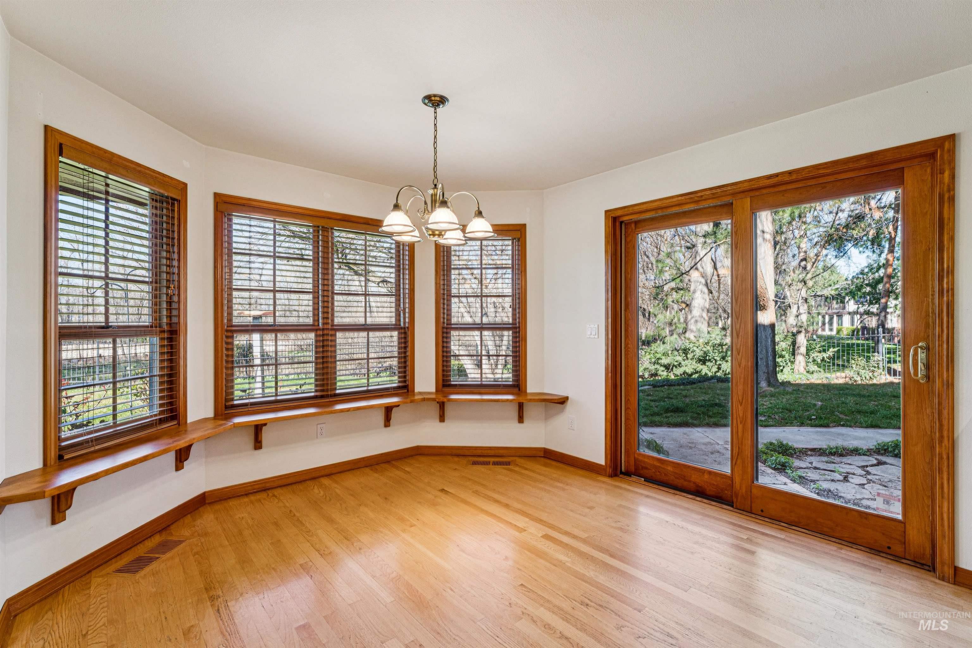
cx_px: 486
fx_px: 437
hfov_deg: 96.0
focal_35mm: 16
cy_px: 324
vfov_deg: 73.1
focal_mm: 16.2
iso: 400
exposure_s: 1/20
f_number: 13
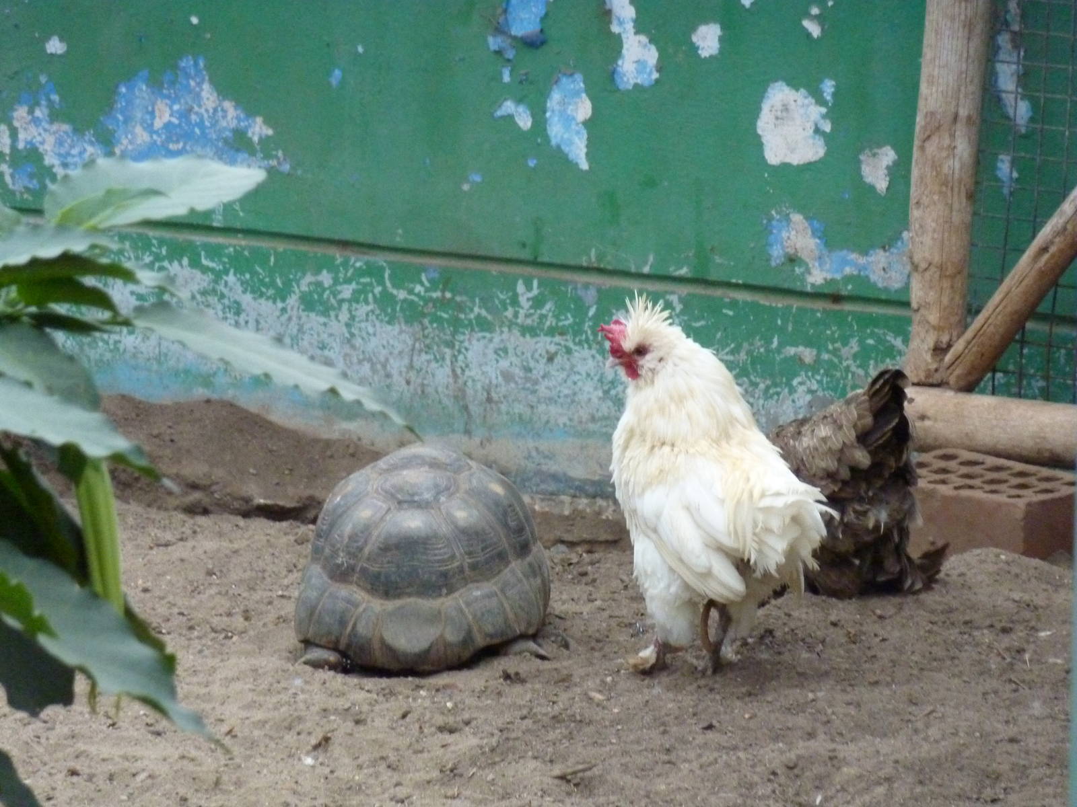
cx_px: 538
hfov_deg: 6.6
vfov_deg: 5.0
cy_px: 404
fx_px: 9334
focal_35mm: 300
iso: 640
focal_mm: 49.2
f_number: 4.9
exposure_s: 1/250
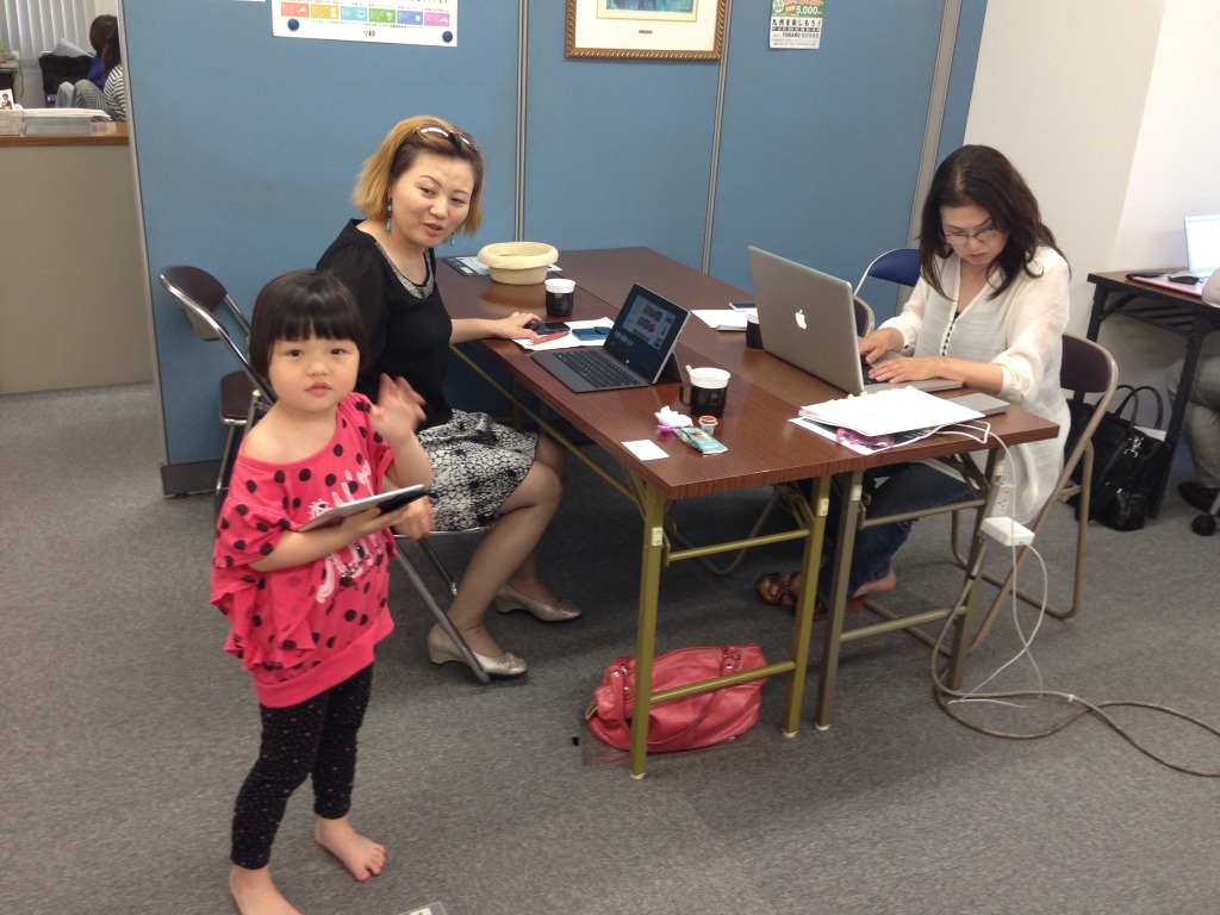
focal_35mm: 33
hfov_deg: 55.4
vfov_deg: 42.9
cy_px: 458
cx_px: 610
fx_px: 1163
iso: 64
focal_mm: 4.12
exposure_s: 1/30
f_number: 2.4
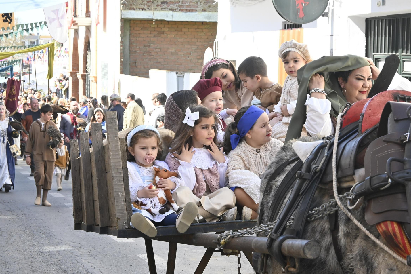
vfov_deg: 16.2
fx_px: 959
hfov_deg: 24.2
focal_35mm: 84
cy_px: 121
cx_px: 229
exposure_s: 1/400
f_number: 6.3
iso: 500
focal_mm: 50
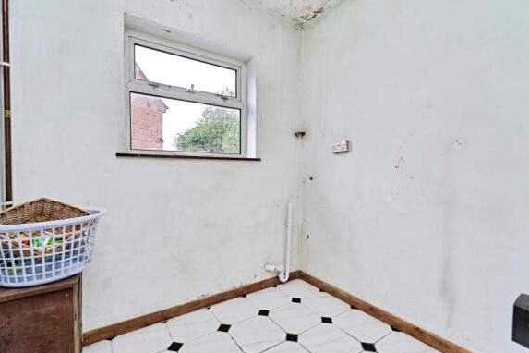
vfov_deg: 73.7
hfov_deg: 96.7
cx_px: 259
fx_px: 235
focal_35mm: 16
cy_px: 168
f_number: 8
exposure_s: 1/100
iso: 400
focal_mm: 14
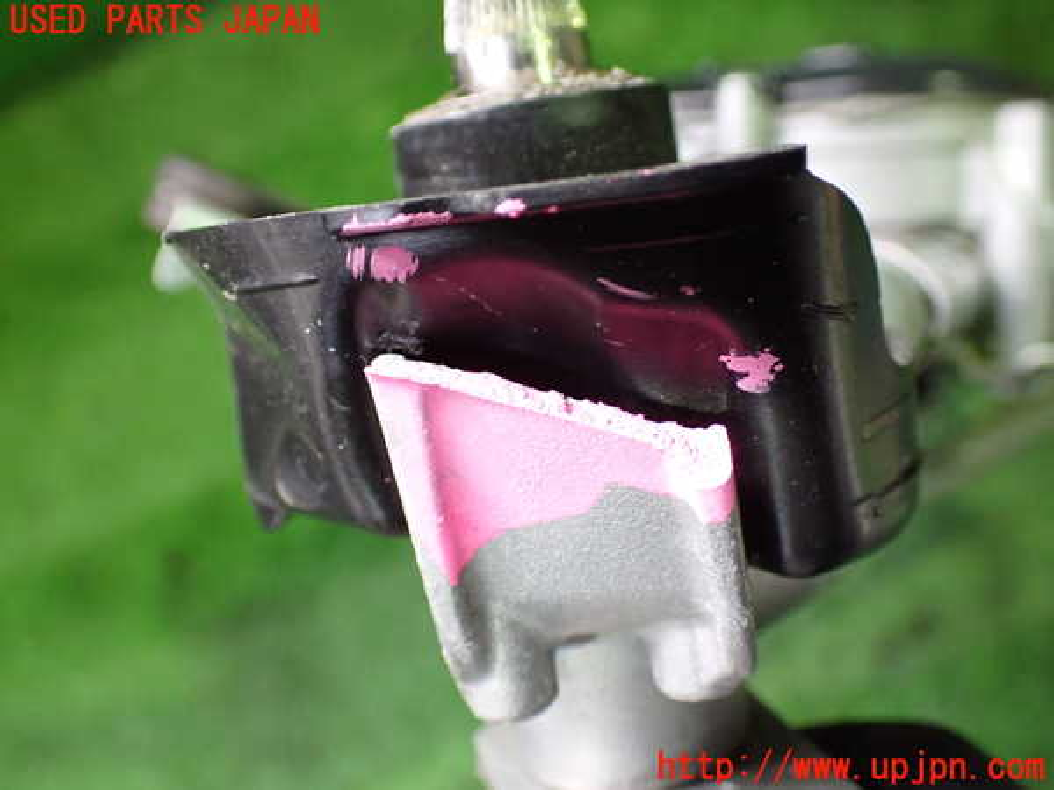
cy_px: 395
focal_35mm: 36
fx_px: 1096
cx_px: 527
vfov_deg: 39.7
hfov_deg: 51.4
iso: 800
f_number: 2.5
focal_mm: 6.37
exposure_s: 1/50
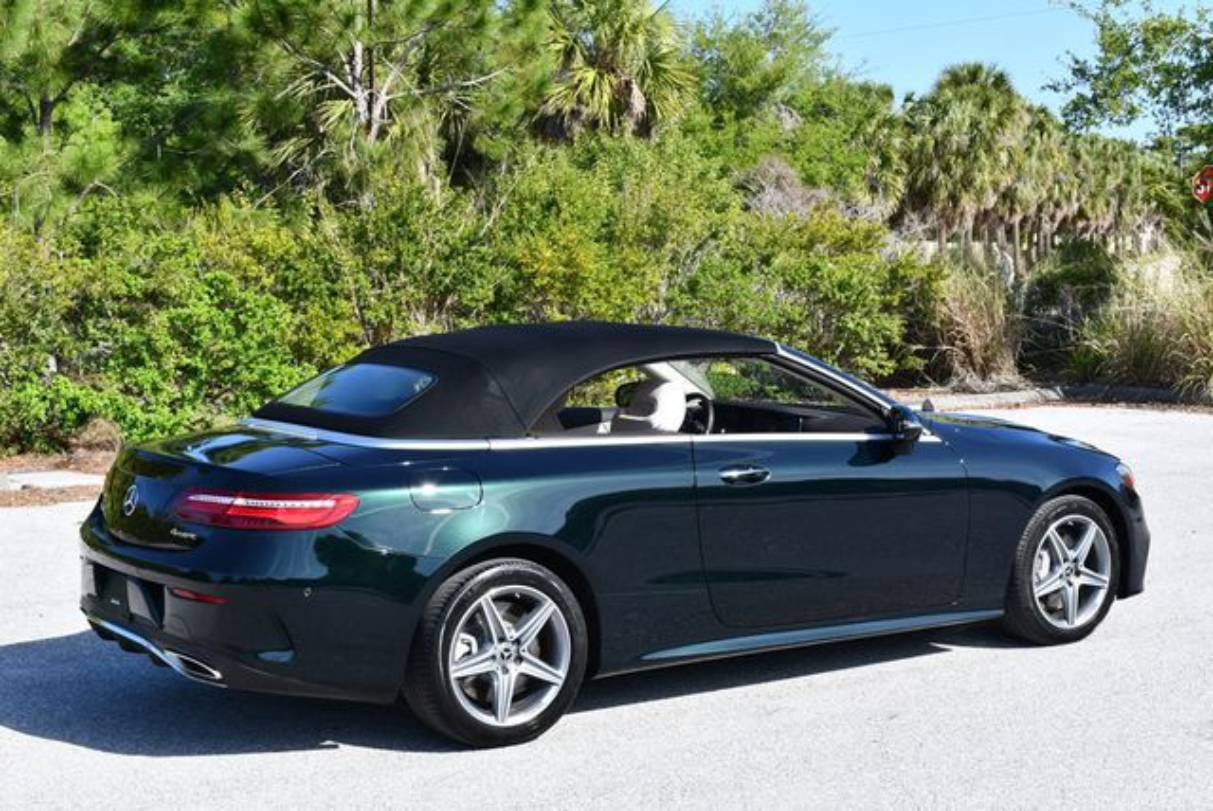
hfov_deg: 35.6
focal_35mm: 56
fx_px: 1889
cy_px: 406
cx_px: 606
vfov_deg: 24.2
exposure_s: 1/250
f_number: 8
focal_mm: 28
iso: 180
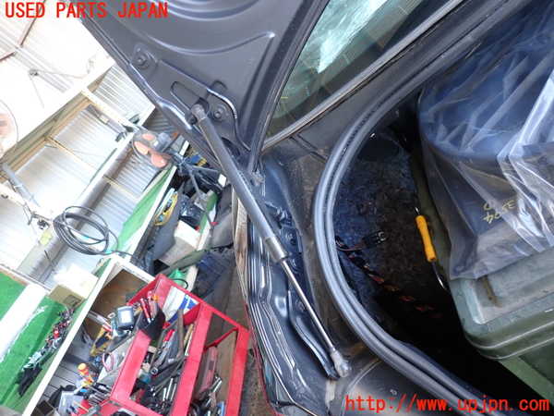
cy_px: 208
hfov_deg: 69.4
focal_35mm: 25
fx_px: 400
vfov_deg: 54.9
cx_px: 277
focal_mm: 4.5
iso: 200
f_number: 2
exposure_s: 1/50
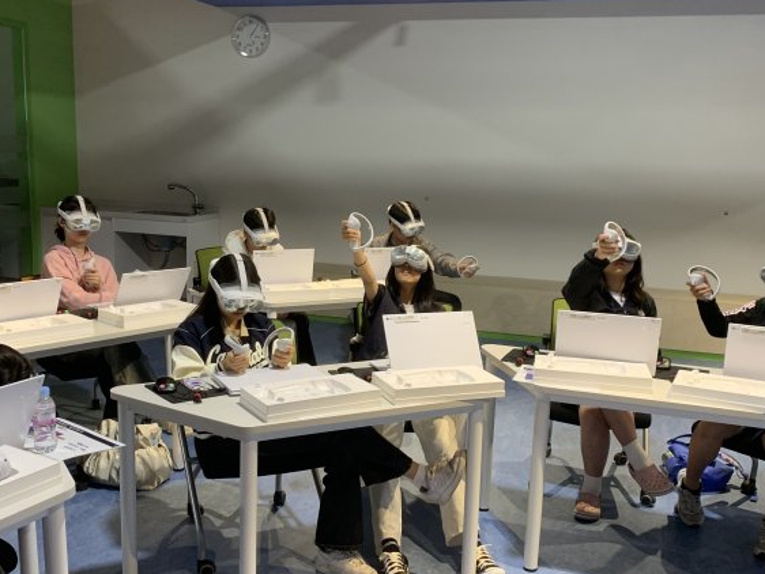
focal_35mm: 37
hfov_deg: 50.1
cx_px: 358
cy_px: 310
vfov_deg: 38.7
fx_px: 818
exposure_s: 1/60
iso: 160
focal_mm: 4.25
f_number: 1.8
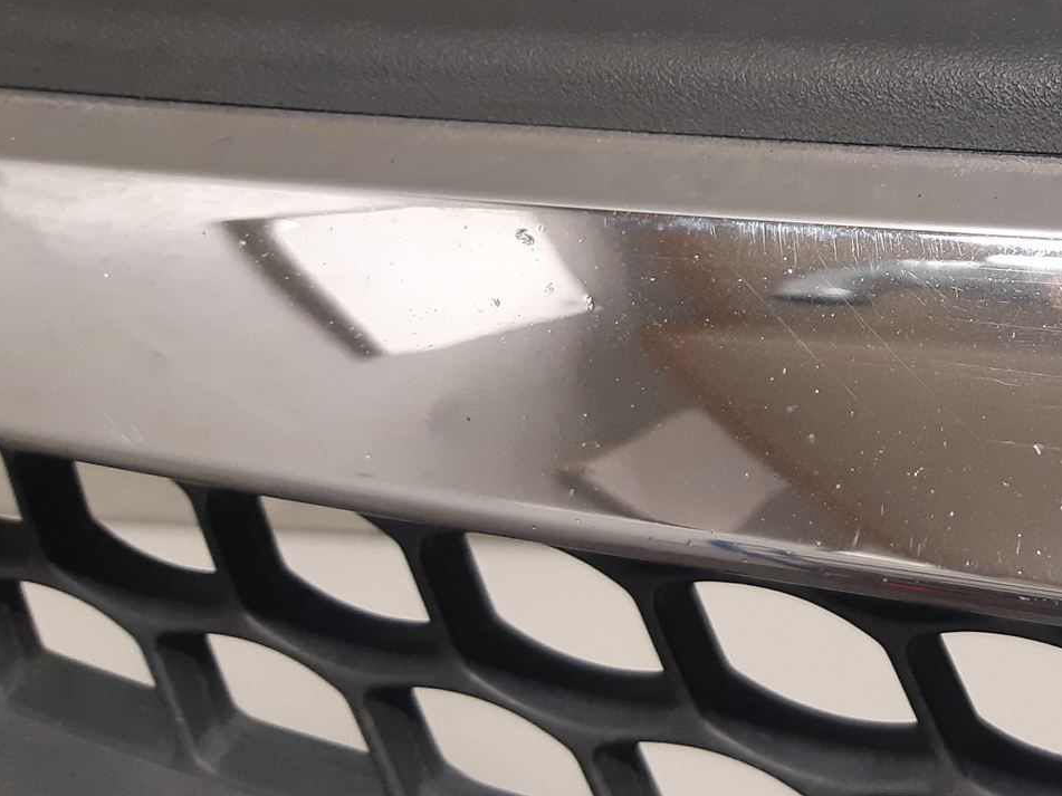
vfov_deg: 25.9
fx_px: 1718
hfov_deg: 32.3
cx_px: 997
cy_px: 226
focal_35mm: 56
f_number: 1.7
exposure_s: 1/50
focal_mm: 3.93
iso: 160
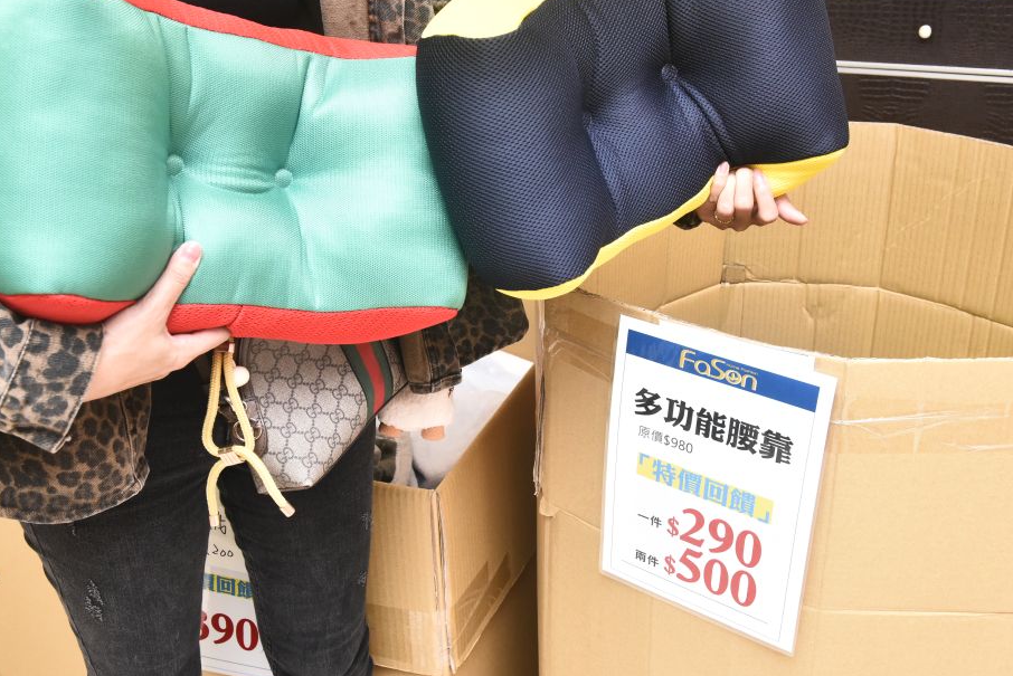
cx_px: 503
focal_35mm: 39
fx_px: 1098
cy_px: 293
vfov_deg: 34.2
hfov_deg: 49.5
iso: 3200
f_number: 8
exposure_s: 1/60
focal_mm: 32
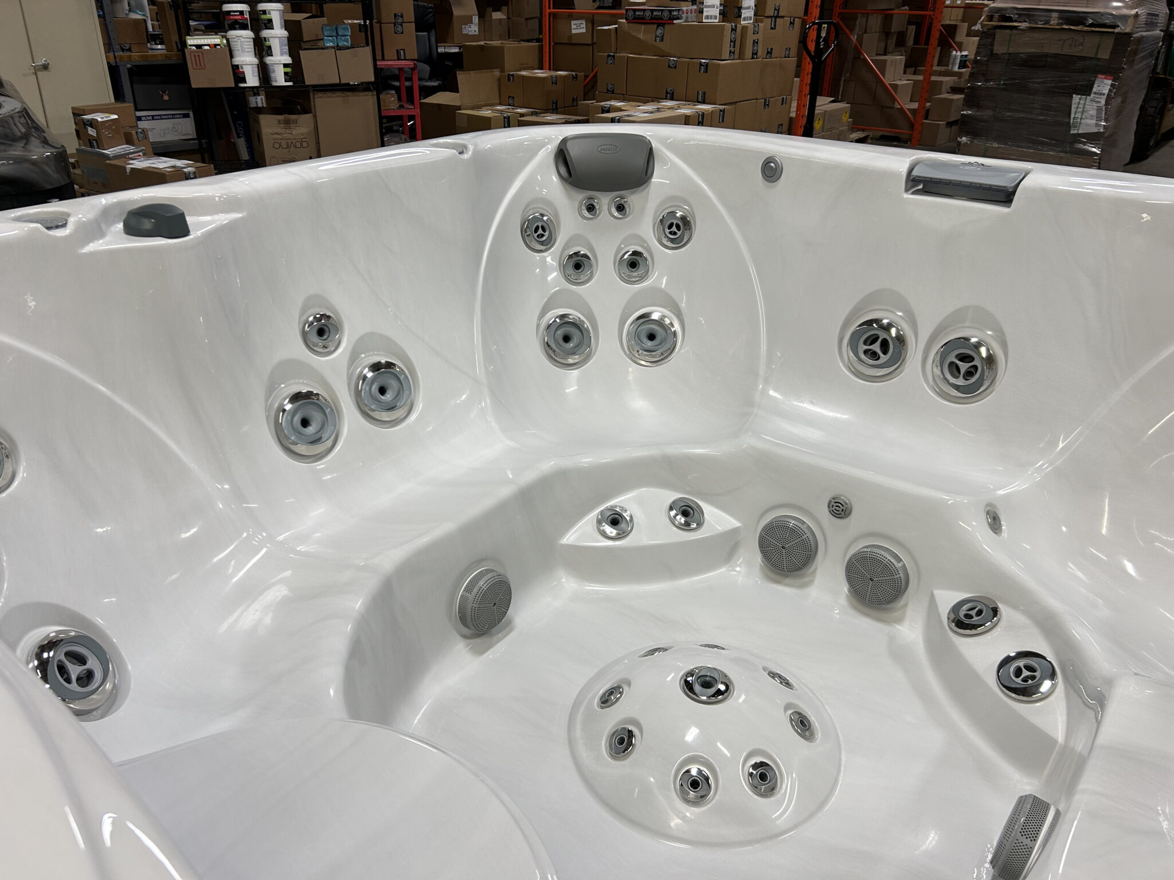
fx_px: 882
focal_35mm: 26
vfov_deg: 53.1
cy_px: 440
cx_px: 587
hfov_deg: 67.3
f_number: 1.5
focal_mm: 5.7
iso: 80
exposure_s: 1/60
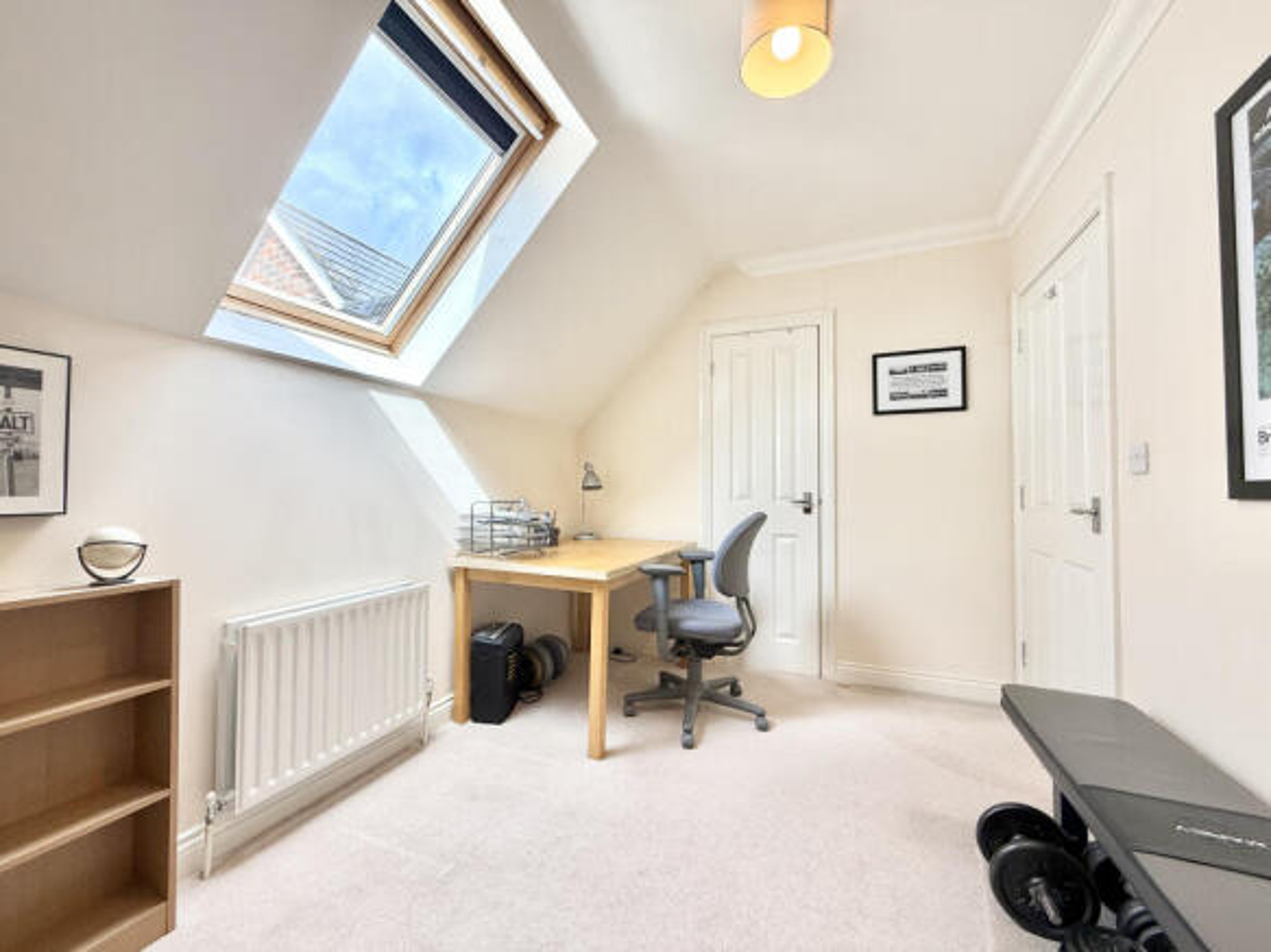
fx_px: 514
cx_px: 636
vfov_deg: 85.7
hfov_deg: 102.1
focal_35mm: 14
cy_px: 476
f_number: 2.2
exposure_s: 1/107
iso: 64
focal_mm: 2.22
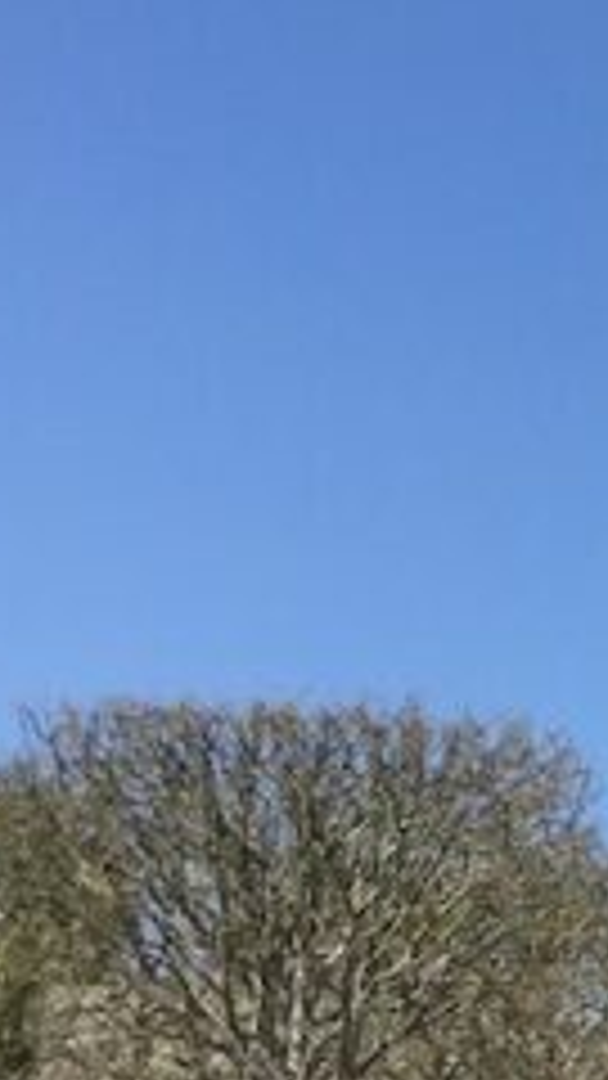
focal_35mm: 135
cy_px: 774
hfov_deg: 7.4
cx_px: 2099
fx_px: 3869
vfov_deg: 15.8
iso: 32
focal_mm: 4.15
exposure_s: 1/2083
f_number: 2.2
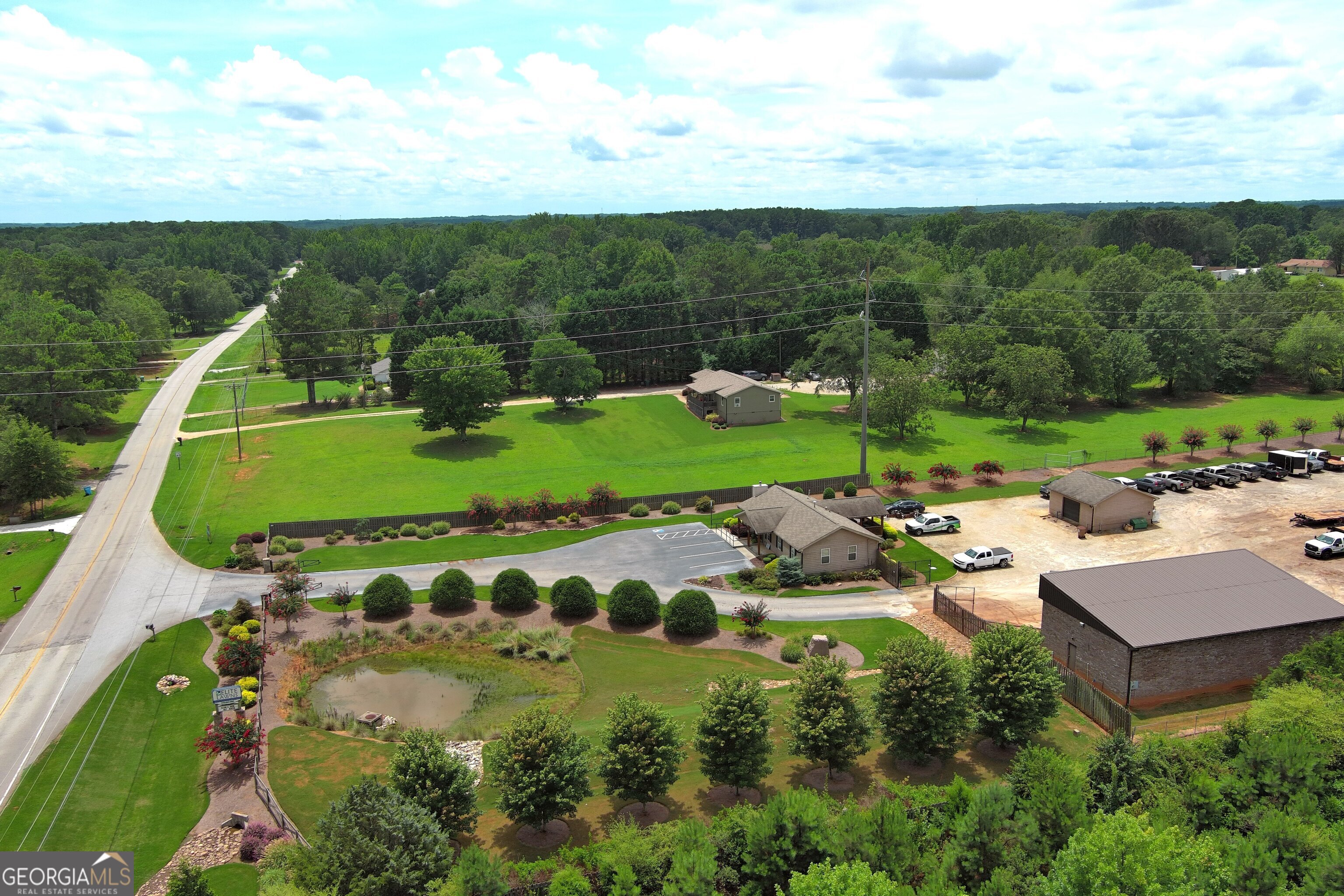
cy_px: 448
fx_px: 1083
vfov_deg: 45.0
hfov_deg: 63.7
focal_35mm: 29
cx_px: 672
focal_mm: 10.57
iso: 100
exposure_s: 1/1908
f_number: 2.8
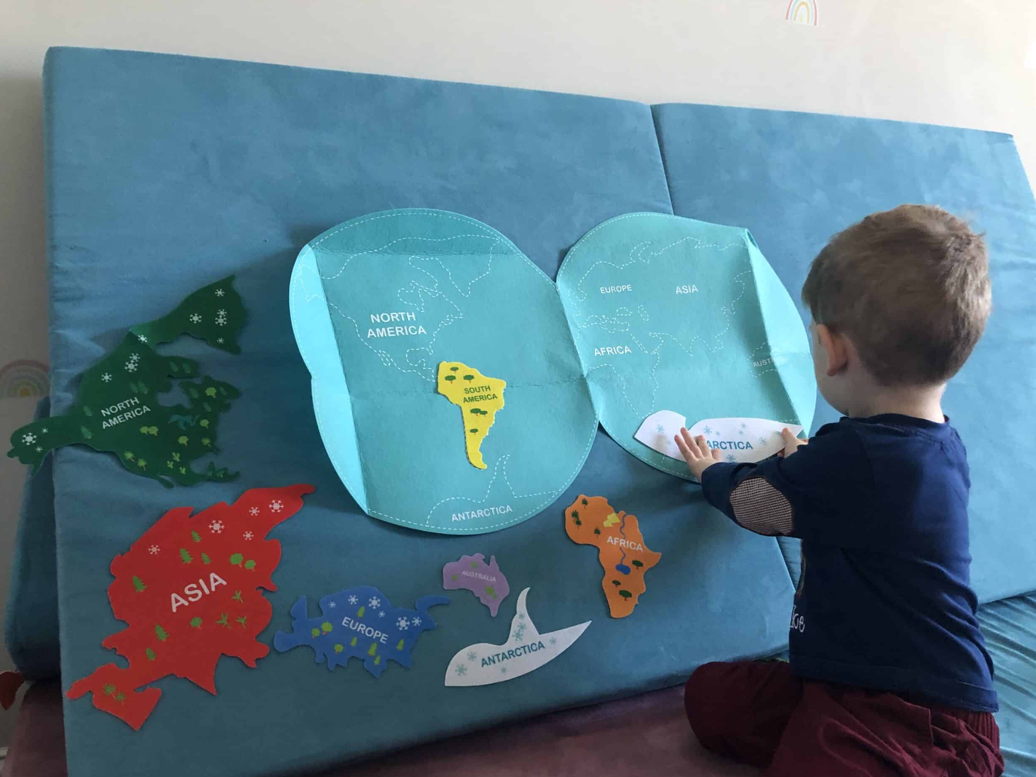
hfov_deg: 61.6
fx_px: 868
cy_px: 394
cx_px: 535
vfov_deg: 48.2
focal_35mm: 29
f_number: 1.8
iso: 100
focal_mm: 3.99
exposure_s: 1/15
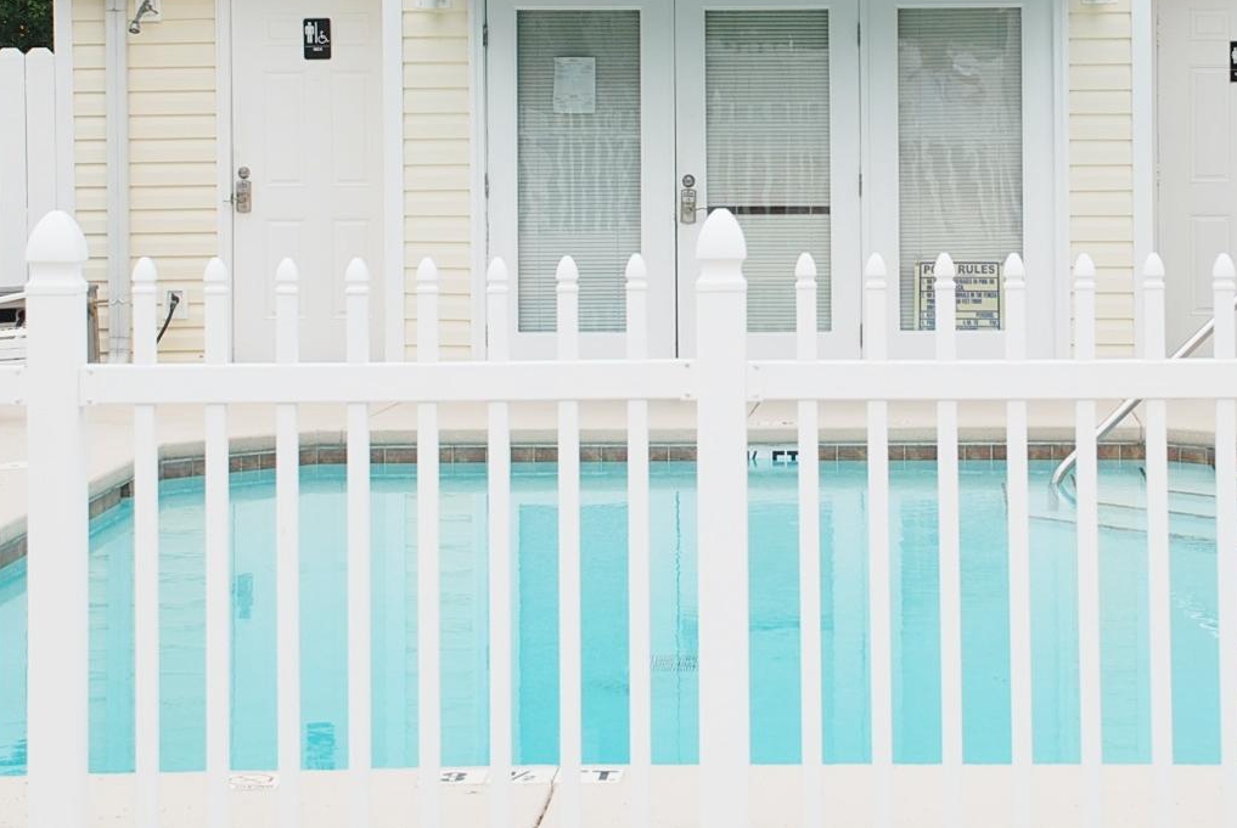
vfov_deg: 13.6
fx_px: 3439
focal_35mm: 100
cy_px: 114
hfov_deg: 20.3
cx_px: 836
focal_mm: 35
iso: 100
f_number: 7.1
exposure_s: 1/200
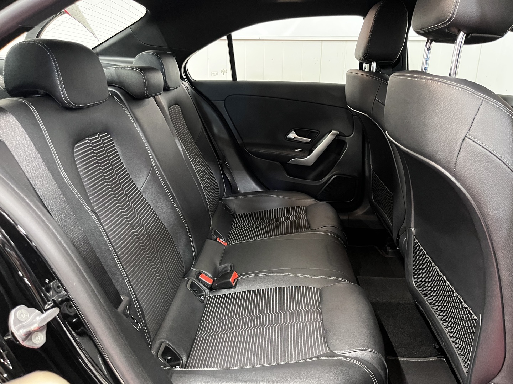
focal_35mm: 26
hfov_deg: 67.3
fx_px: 385
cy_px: 192
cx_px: 256
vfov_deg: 53.1
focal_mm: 5.1
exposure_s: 1/34
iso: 640
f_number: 1.6
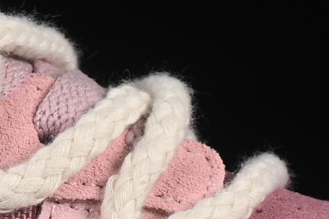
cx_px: -157
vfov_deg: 2.7
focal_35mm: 518
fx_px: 4735
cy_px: 53
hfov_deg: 4.0
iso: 160
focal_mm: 50
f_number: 8
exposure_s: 1/80
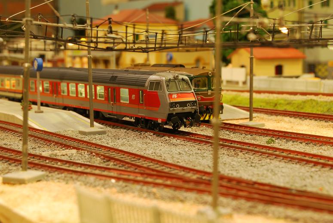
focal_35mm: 82
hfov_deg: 24.6
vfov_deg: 16.6
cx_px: 166
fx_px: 764
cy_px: 112
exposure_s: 9
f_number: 13
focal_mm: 55
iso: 100
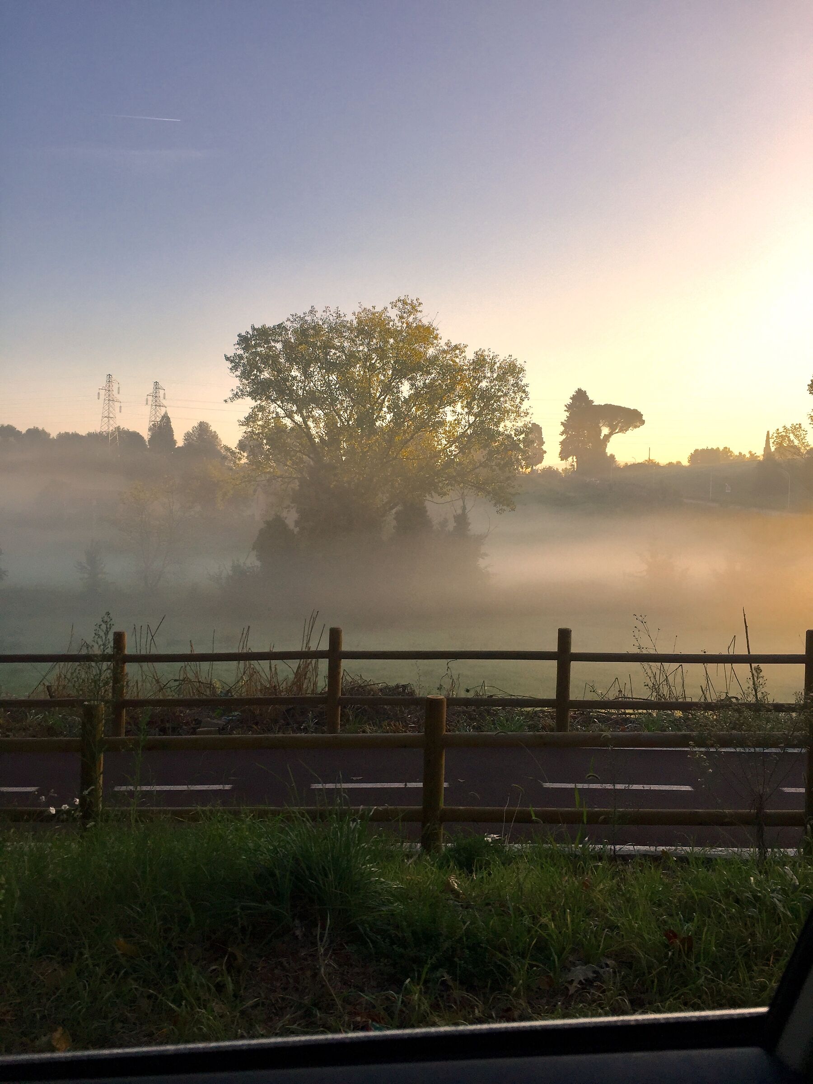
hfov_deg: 48.2
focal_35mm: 29
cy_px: 542
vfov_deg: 61.7
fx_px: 908
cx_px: 406
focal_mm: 4.15
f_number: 2.2
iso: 32
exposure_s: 1/964
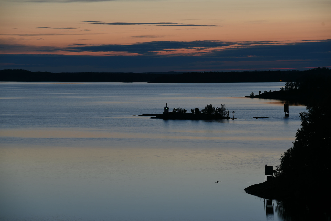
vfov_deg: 11.4
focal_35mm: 120
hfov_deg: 17.1
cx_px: 166
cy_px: 110
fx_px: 1104
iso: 100
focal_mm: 120
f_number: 5.6
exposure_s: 1.6
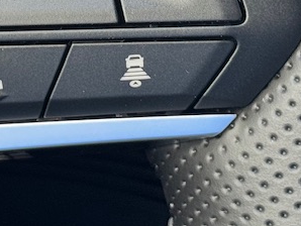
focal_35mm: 206
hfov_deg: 9.6
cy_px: -149
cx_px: 61
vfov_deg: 7.1
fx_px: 1793
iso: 80
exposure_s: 1/48
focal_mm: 6.76
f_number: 1.78
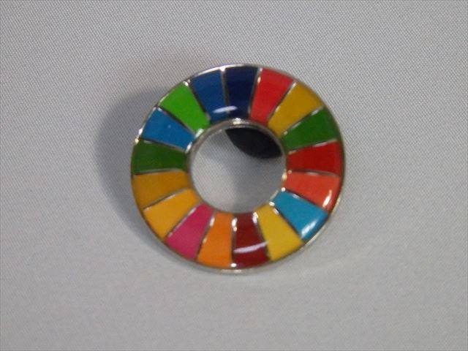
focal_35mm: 204
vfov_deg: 7.3
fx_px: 2758
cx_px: 234
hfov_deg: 9.7
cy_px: 176
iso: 3200
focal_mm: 36.5
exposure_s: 1/500
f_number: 5.9
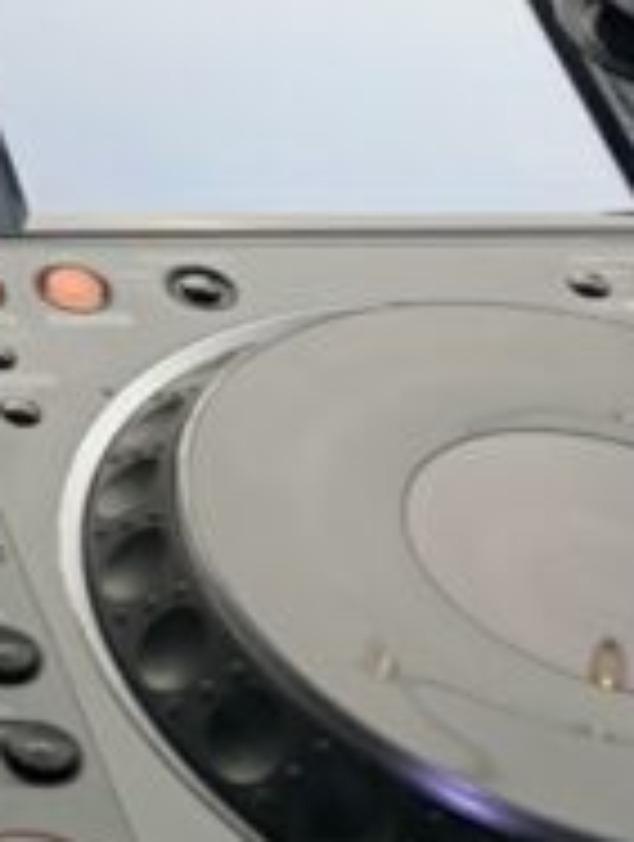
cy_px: -1157
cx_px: -1075
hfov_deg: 9.0
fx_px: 3456
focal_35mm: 142
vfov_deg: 11.5
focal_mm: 4.25
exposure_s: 1/122
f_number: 1.8
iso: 25
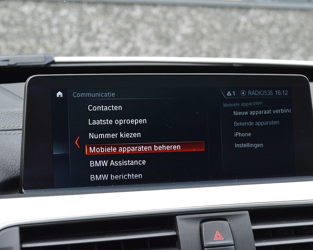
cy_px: 125
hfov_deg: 29.1
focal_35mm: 65
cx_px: 164
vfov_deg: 23.5
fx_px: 602
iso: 400
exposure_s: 1/80
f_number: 8
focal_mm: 38
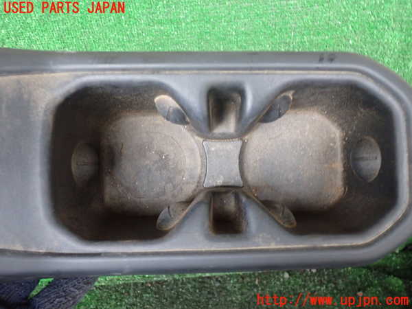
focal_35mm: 30
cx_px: 206
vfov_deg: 46.8
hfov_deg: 60.0
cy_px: 154
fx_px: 357
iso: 640
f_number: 2.3
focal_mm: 5.4
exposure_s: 1/30
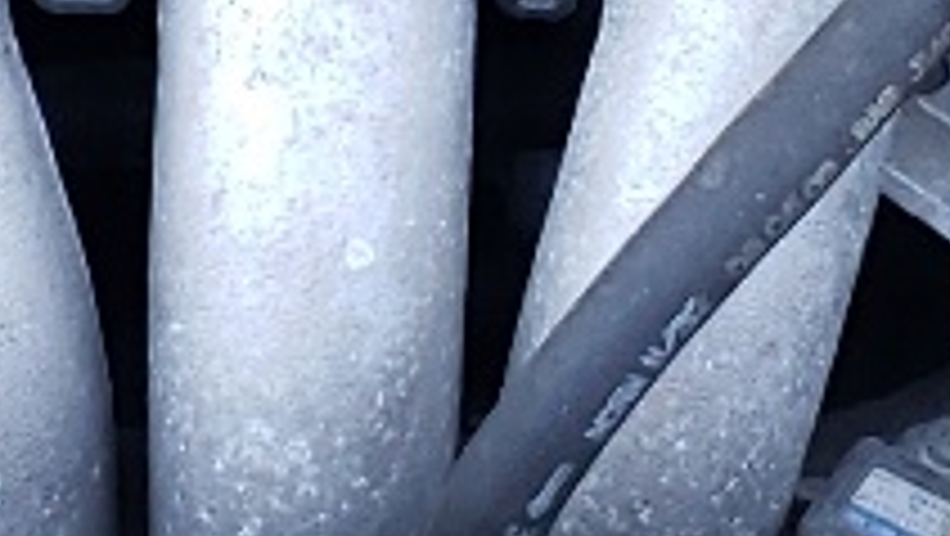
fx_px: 5419
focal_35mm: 215
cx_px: 765
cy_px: -180
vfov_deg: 5.6
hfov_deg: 10.0
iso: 69
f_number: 1.5
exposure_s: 1/120
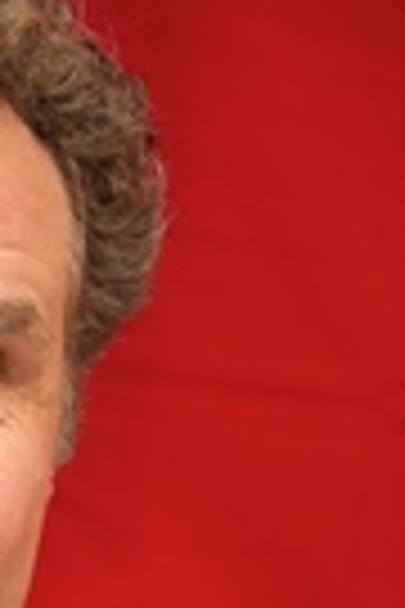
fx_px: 9011
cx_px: -108
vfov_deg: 3.9
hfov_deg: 2.6
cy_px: 743
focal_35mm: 534
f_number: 5.6
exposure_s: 1/60
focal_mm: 180
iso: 640
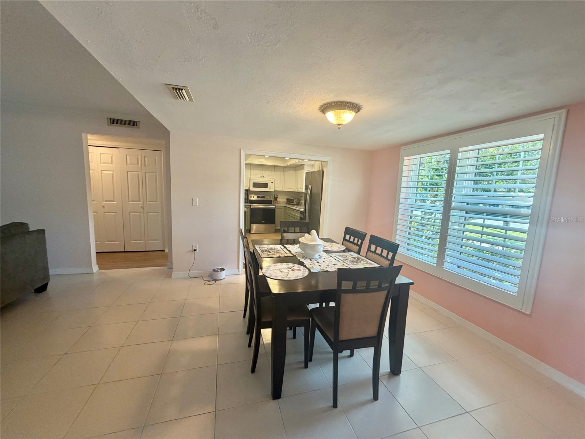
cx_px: 292
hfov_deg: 102.1
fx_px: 237
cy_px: 220
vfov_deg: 85.7
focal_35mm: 14
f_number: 2.2
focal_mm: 2.22
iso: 250
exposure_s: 1/120
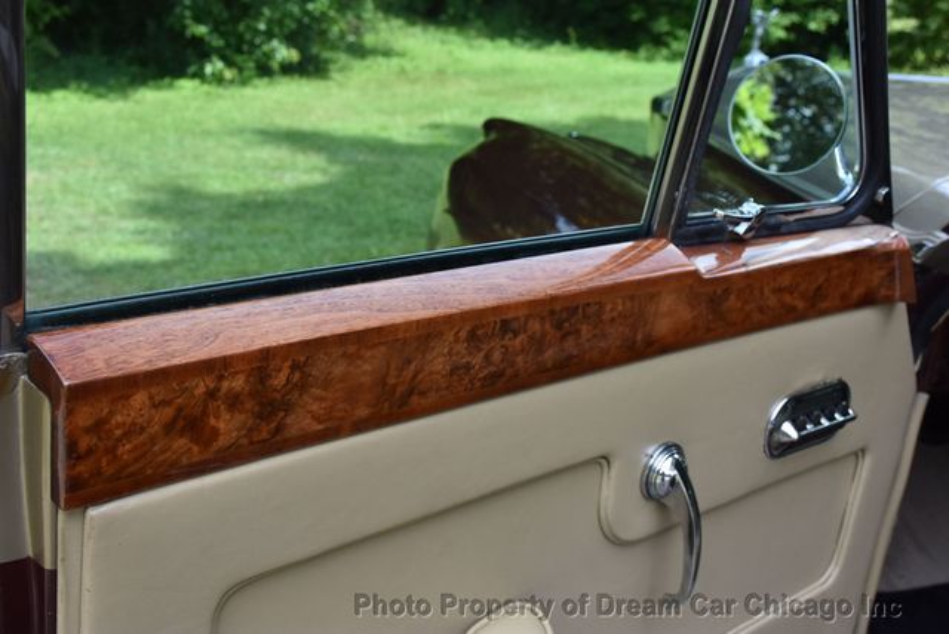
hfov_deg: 47.9
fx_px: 1069
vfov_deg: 33.1
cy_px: 317
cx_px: 474
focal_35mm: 40
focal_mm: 27
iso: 640
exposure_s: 1/500
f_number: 8
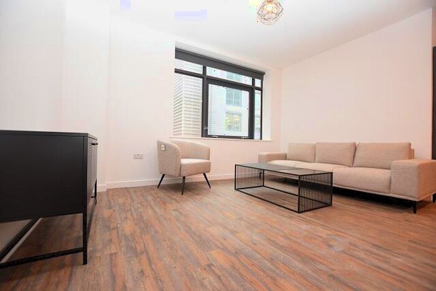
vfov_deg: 77.3
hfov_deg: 100.4
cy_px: 146
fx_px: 182
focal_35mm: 15
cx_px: 218
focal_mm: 10
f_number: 3.5
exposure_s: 1/60
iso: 1100
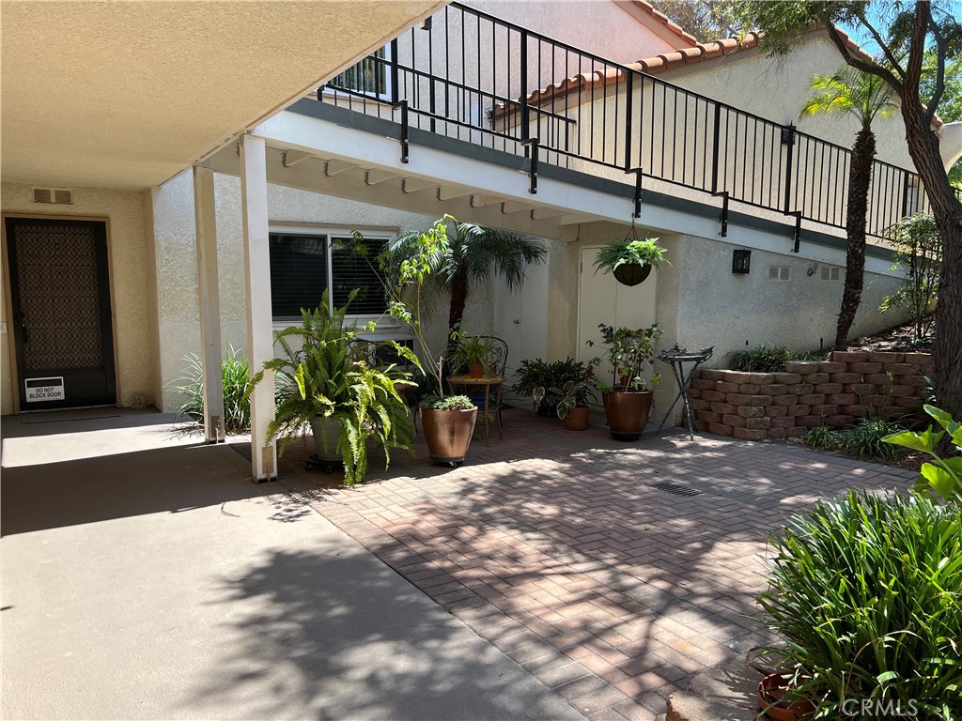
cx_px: 481
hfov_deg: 67.3
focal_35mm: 26
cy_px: 360
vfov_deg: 53.1
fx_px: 723
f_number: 1.5
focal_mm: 5.7
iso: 50
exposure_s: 1/924
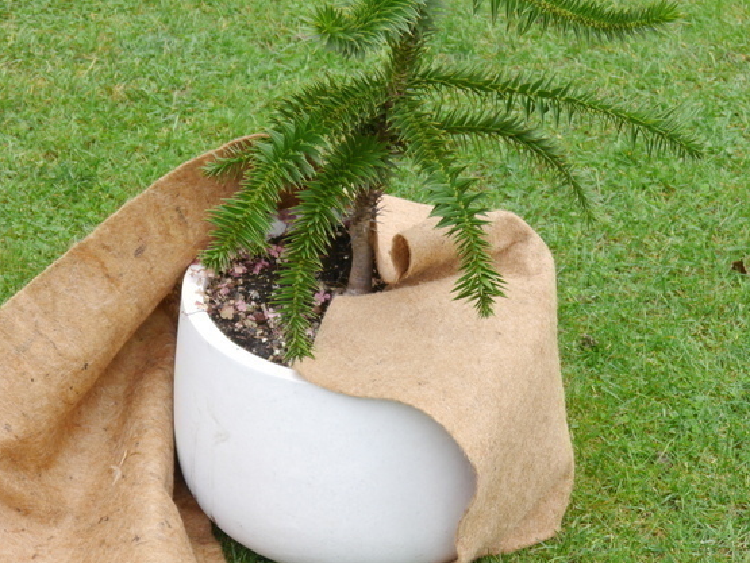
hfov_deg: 16.3
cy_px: 230
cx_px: 382
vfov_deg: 12.3
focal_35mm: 121
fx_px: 2623
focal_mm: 42
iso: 250
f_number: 5.6
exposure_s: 1/80
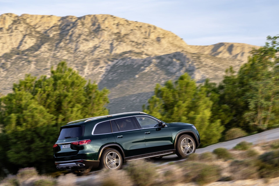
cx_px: 140
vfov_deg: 7.8
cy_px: 93
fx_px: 1356
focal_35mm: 175
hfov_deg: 11.7
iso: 200
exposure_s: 1/40
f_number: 11
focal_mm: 175
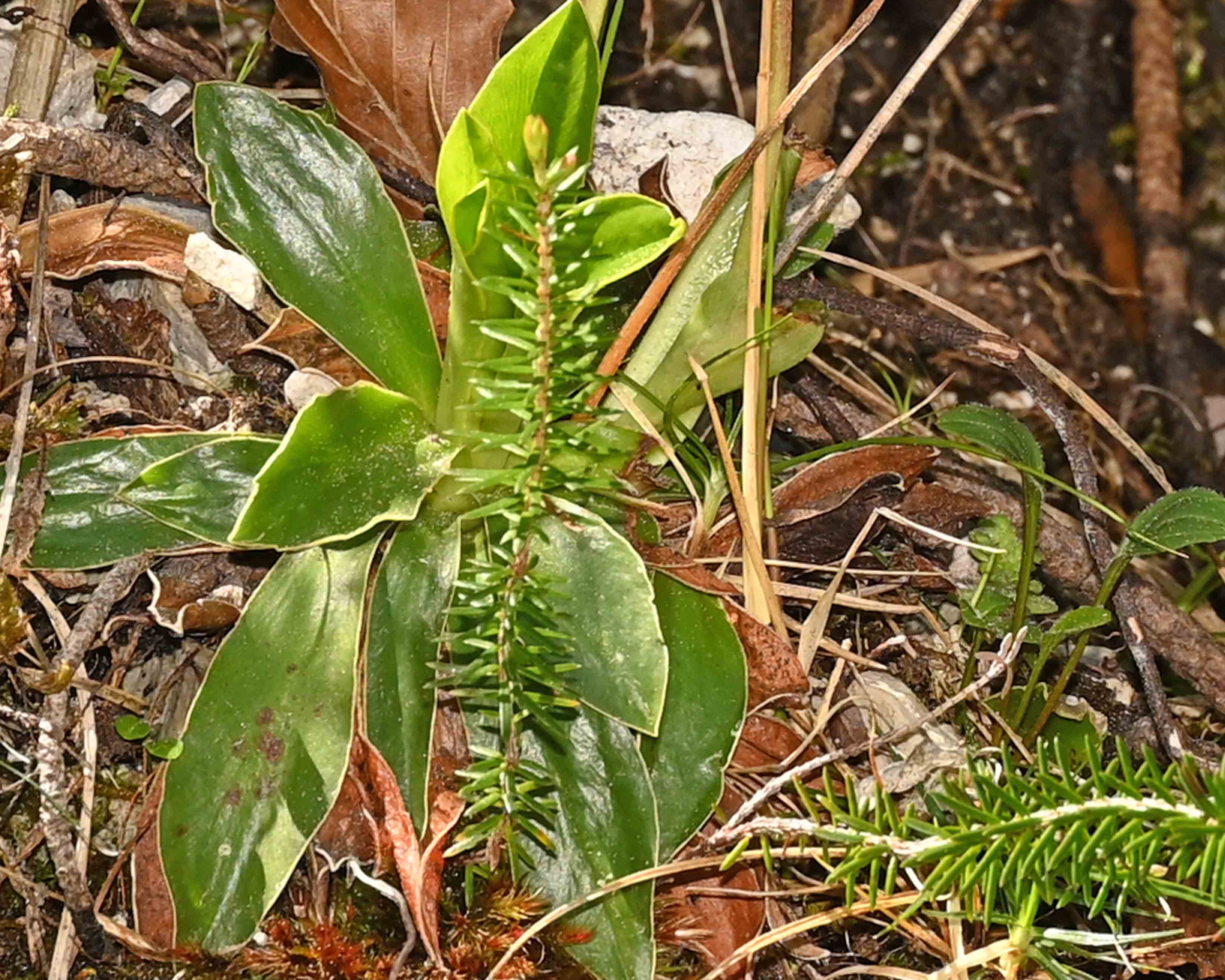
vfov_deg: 6.2
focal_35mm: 249
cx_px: 343
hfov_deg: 7.8
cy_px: 124
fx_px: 9028
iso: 100
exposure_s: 1/200
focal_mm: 105
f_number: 7.1
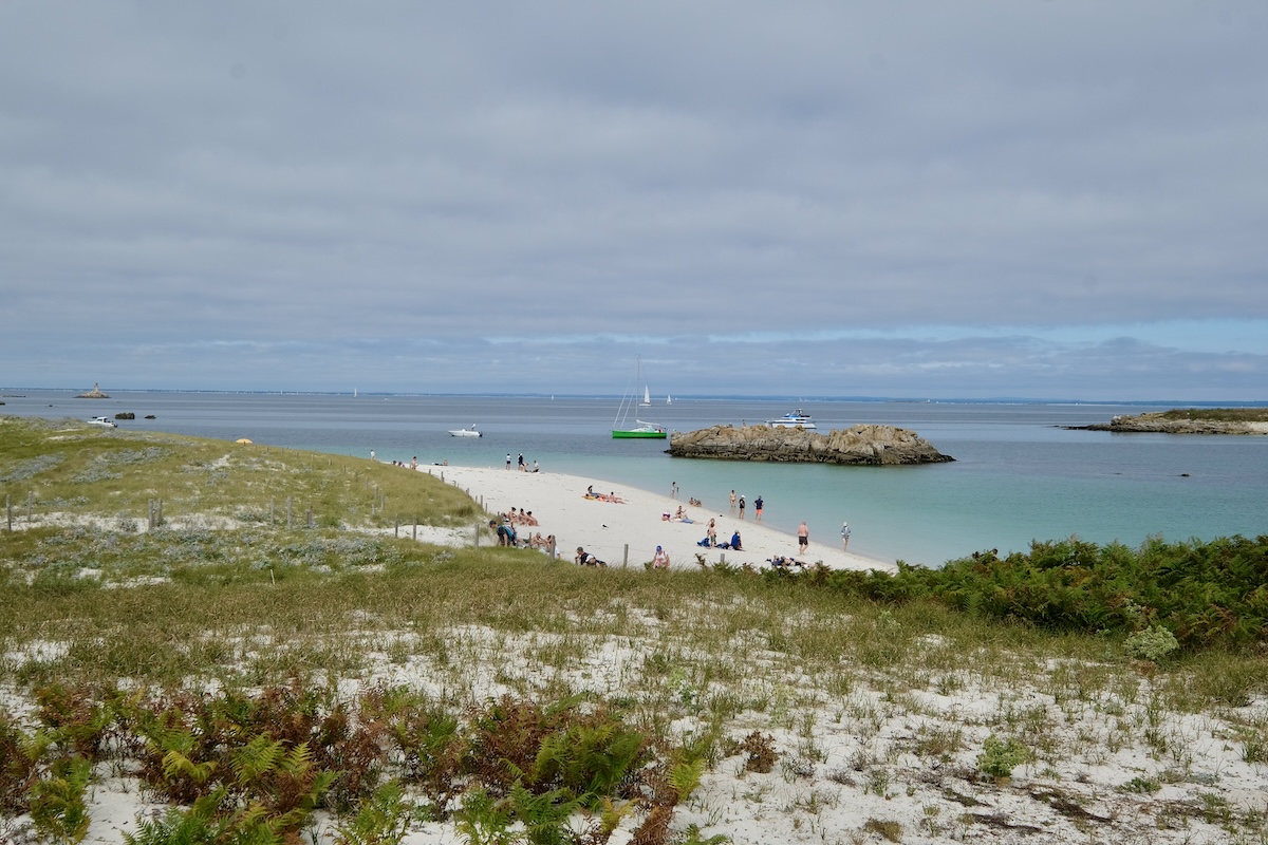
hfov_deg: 53.1
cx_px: 634
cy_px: 422
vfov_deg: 36.9
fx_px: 1268
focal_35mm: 36
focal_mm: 24
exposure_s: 1/400
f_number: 13
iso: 200
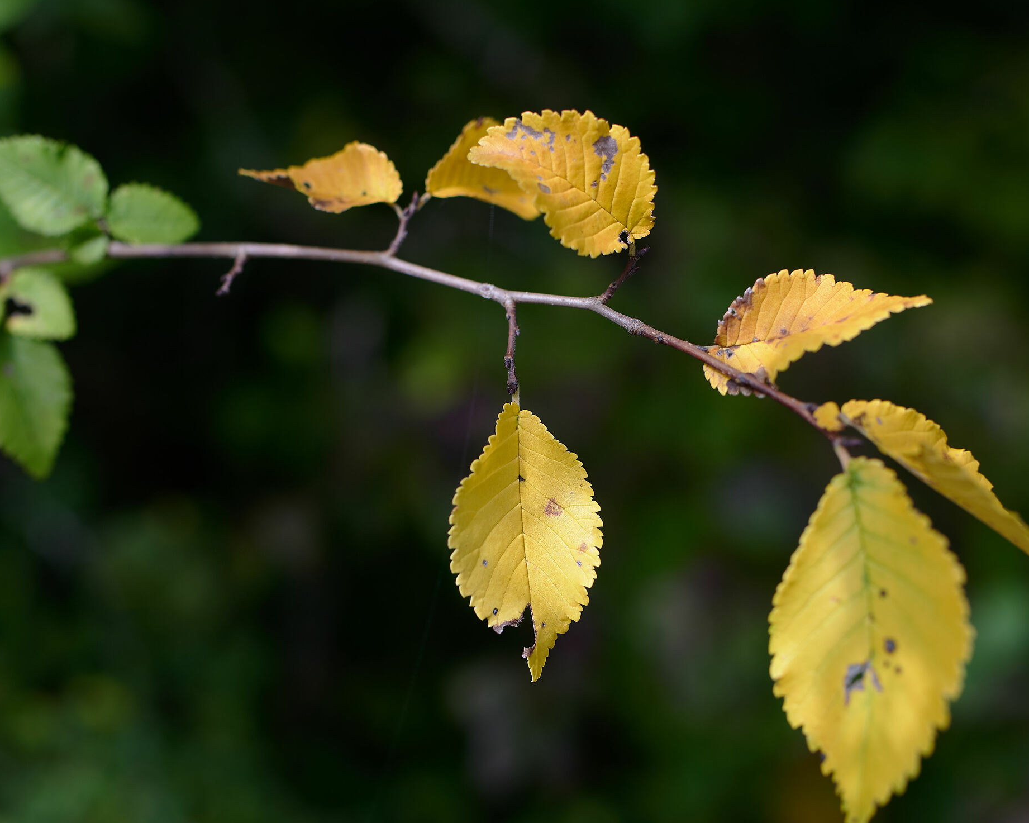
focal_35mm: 55
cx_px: 489
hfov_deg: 34.1
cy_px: 390
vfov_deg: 27.6
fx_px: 1675
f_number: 4
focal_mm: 45
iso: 100
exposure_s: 1/500
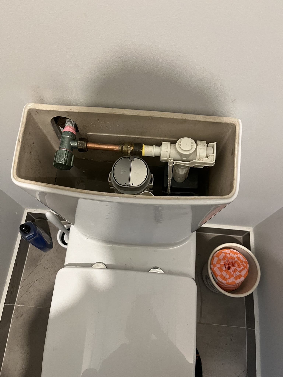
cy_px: 188
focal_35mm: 26
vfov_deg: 67.3
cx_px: 142
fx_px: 283
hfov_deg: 53.1
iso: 320
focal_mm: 5.1
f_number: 1.6
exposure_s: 1/50
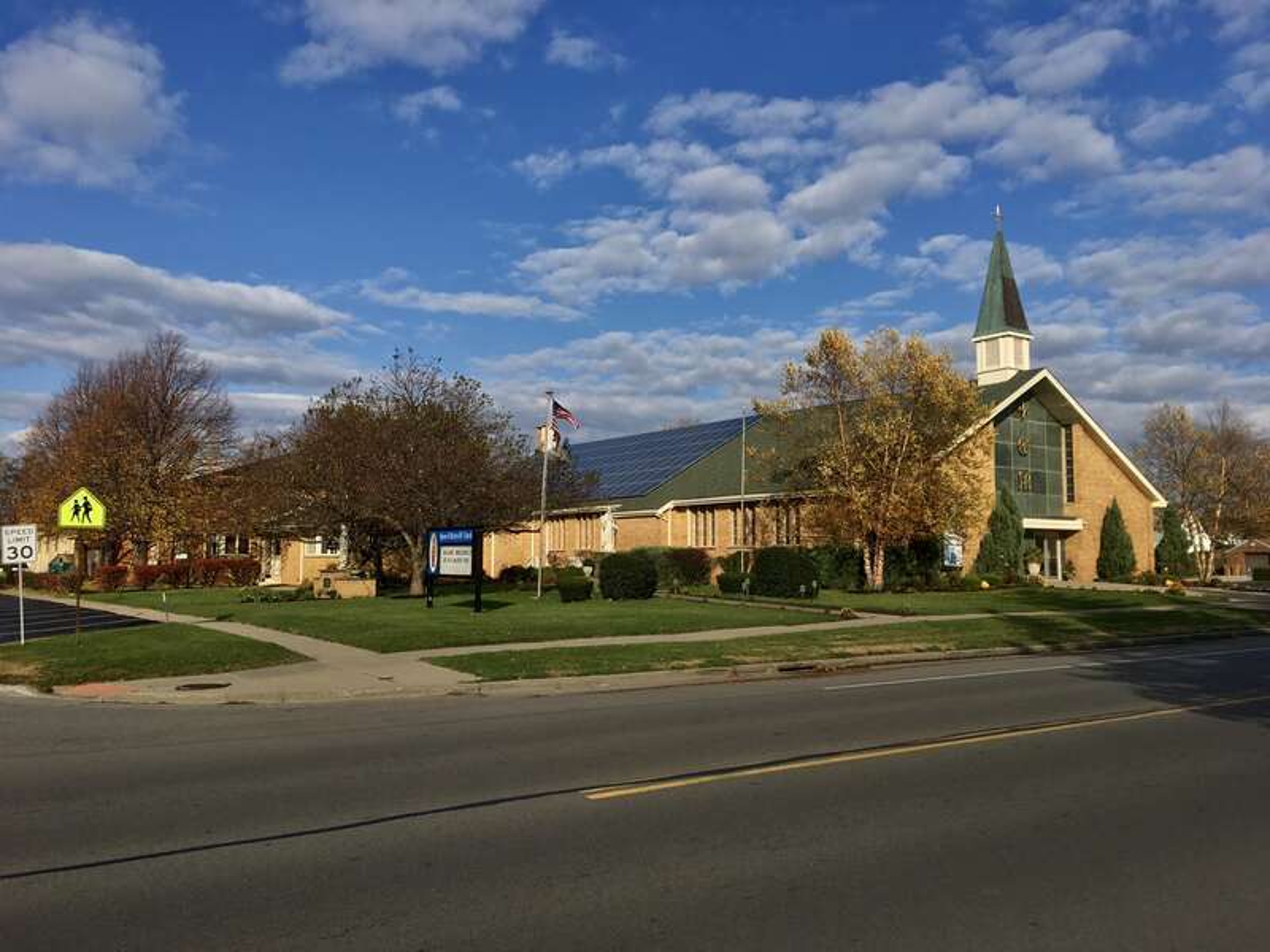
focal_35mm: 29
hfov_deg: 61.7
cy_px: 476
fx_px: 1064
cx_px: 635
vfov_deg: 48.2
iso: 25
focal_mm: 4.15
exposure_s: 1/1603
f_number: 2.2
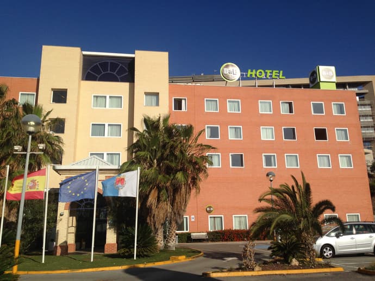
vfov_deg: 43.0
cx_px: 188
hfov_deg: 55.3
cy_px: 140
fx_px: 358
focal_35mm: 33
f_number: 2.4
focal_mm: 4.12
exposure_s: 1/3876
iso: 50
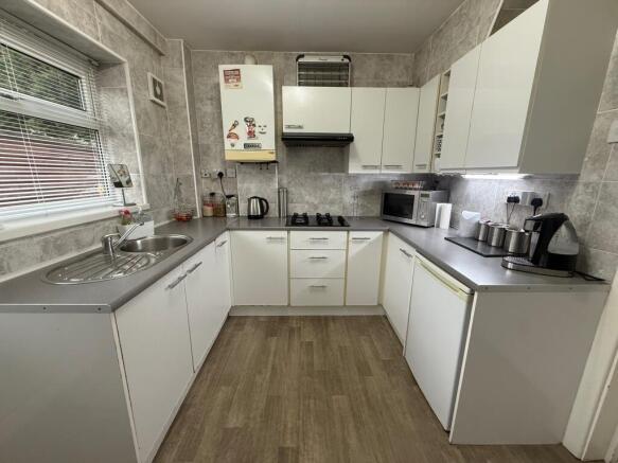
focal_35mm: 14
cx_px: 309
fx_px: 250
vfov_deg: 85.7
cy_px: 232
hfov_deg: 102.1
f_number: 2.2
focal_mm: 2.22
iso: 320
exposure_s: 1/100
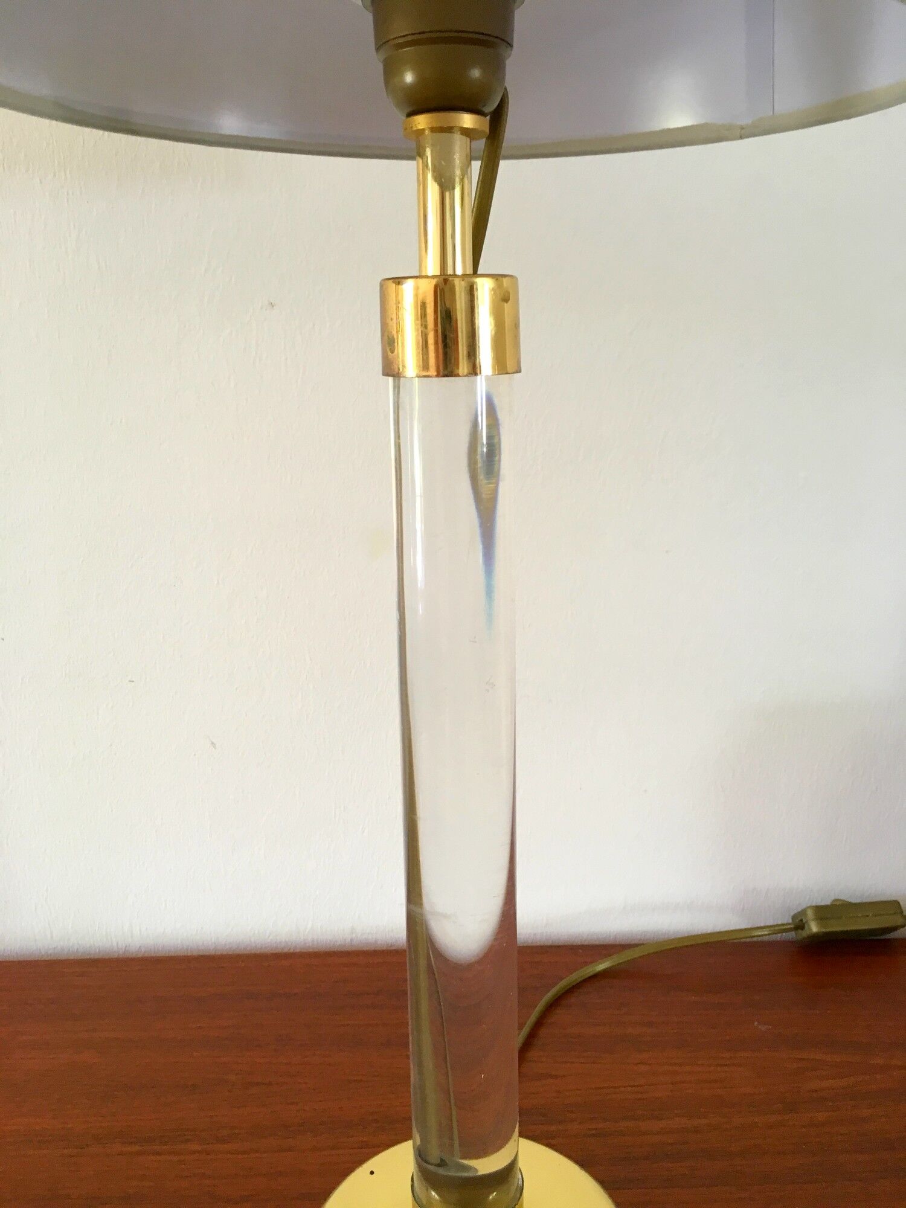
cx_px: 453
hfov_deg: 48.2
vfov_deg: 61.7
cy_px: 604
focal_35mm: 29
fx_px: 1012
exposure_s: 1/33
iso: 100
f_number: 2.2
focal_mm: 4.15
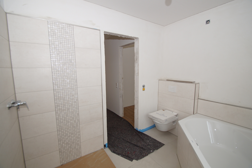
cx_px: 126
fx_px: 105
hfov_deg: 100.4
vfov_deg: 77.3
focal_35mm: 15
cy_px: 84
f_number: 4
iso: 250
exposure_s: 1/160
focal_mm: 10
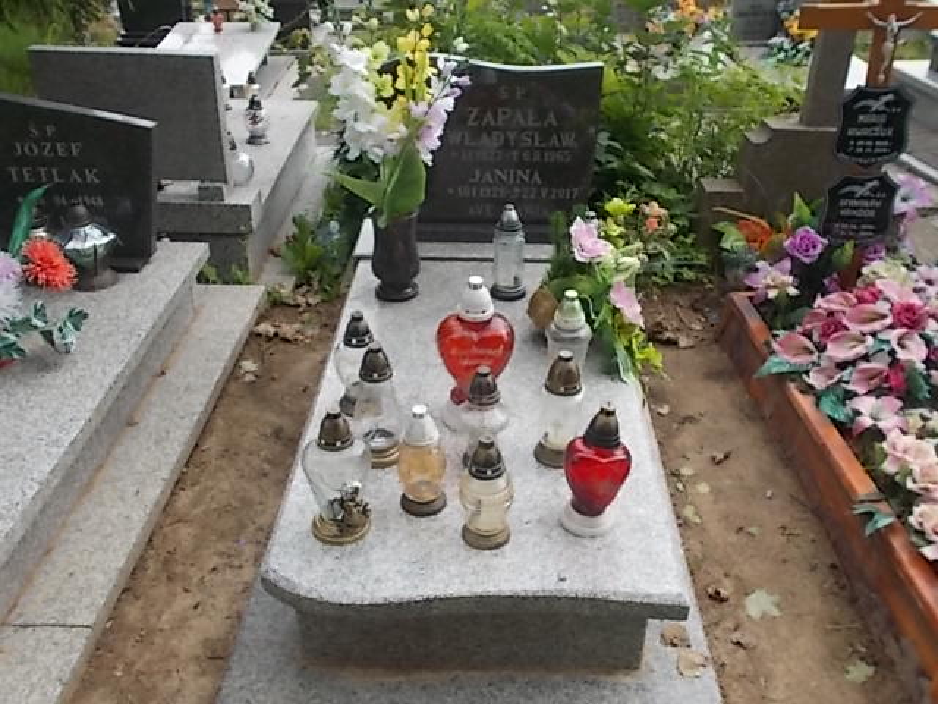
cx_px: 469
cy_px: 352
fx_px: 921
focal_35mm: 34
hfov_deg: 54.0
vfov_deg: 41.8
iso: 80
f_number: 3.6
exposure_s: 1/200
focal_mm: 6
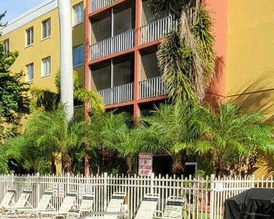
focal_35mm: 48
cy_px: 205
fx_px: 389
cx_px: 108
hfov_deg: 38.6
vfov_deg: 29.8
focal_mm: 1.74
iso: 40
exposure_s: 1/1225
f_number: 2.2
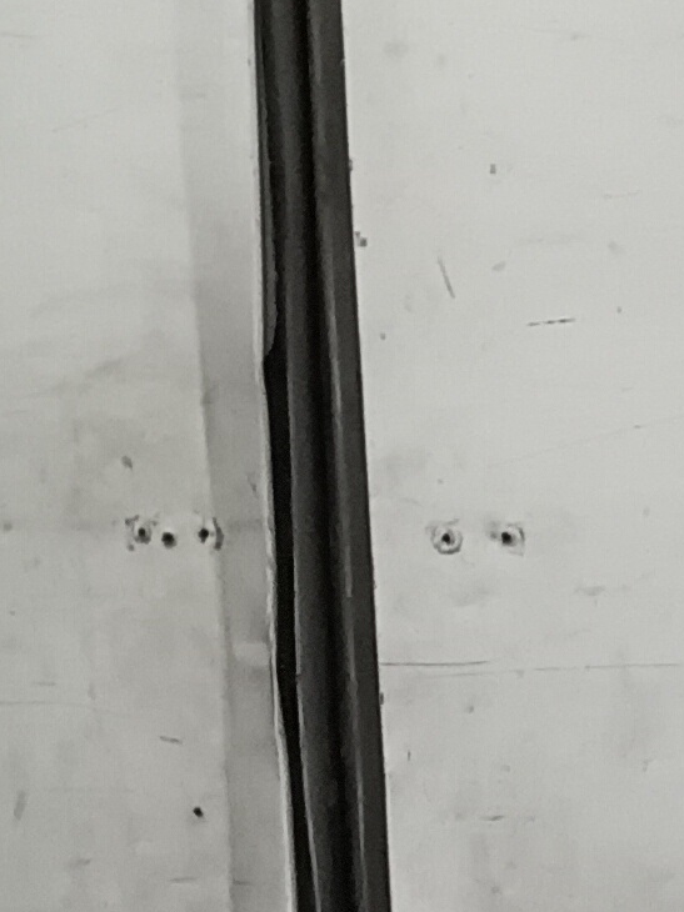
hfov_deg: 8.6
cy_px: 1545
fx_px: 3981
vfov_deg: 12.2
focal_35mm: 151
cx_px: 1873
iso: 1200
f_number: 1.8
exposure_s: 1/20
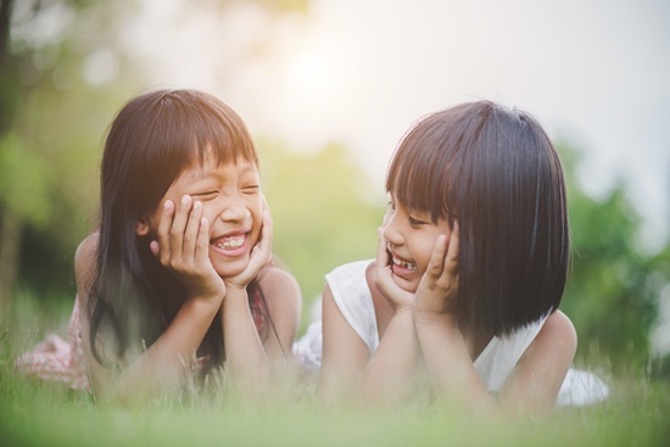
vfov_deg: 16.1
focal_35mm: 85
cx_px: 335
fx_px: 1582
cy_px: 224
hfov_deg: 23.9
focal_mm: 85
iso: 200
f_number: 1.8
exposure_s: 1/160
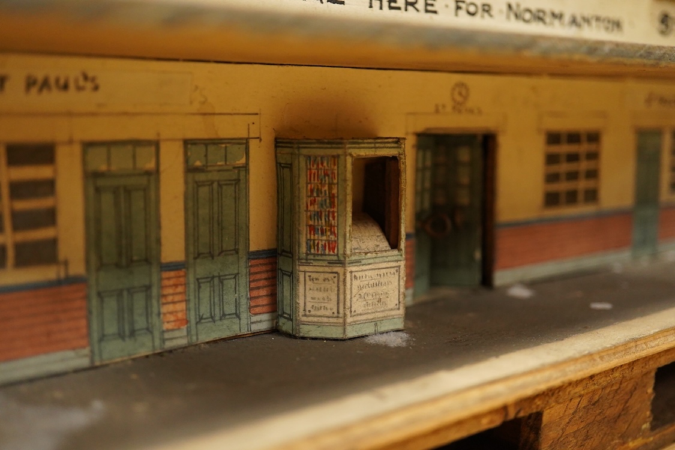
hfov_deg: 43.6
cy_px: 225
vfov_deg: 29.9
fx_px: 844
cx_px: 338
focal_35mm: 45
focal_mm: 30
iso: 2500
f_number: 3.5
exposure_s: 1/160
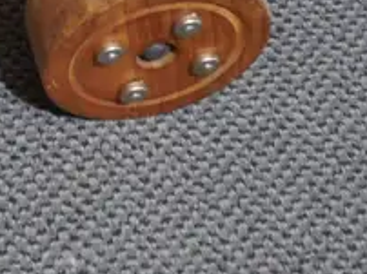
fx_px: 2044
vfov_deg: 7.2
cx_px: -118
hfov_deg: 10.0
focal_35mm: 193
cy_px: -395
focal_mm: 19
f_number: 4.1
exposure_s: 1/60
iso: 640
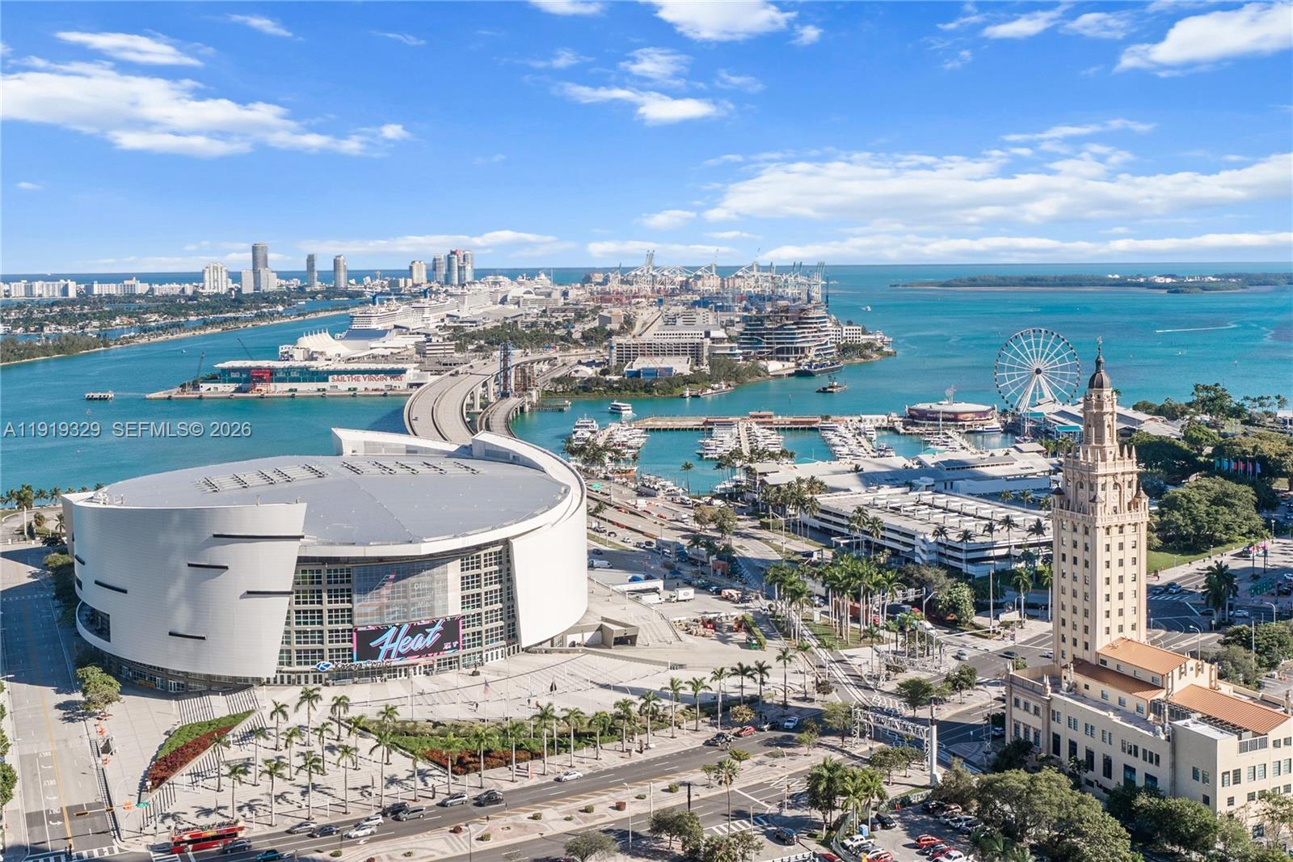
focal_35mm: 38
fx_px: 1364
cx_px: 646
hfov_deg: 50.7
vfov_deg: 35.0
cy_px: 431
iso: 400
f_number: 8
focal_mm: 25.9
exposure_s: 1/640
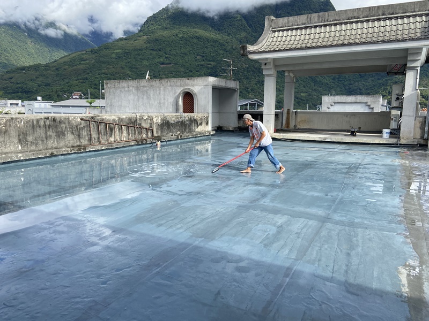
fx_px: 322
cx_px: 214
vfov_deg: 53.1
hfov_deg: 67.3
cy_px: 160
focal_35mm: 26
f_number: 1.8
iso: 32
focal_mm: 4.25
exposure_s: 1/1429
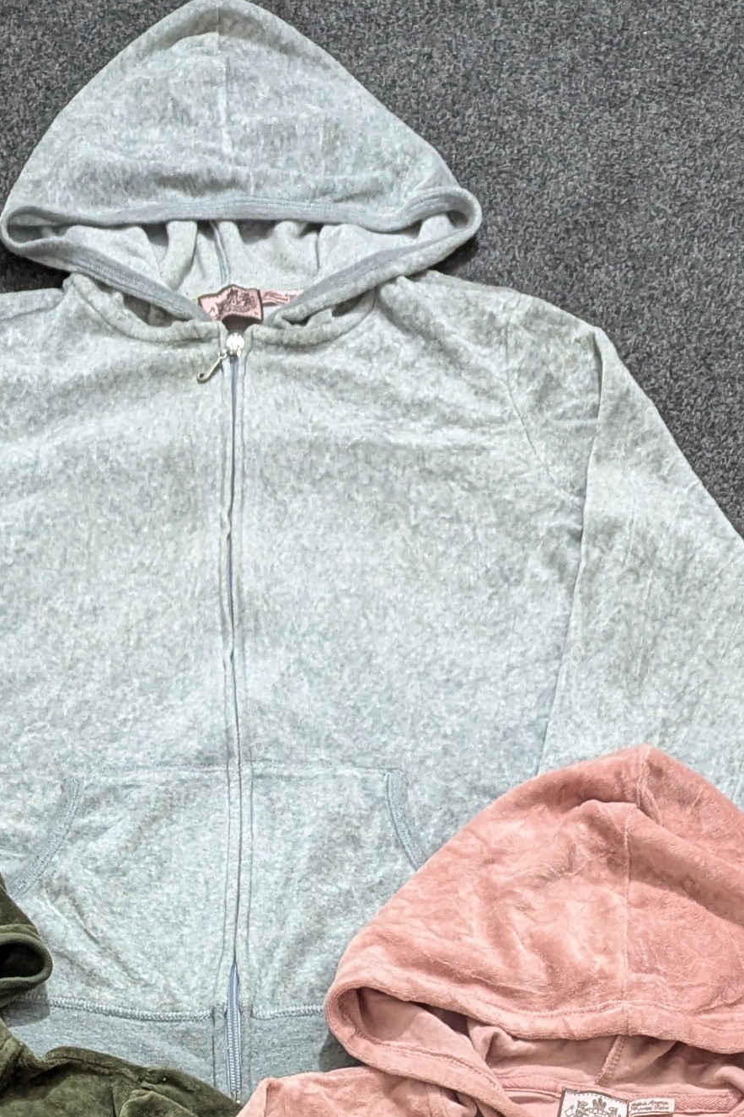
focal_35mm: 77
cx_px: 230
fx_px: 2387
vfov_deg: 22.1
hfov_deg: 17.7
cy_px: 1647
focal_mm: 6.81
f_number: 1.85
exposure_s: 1/48.4
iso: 668
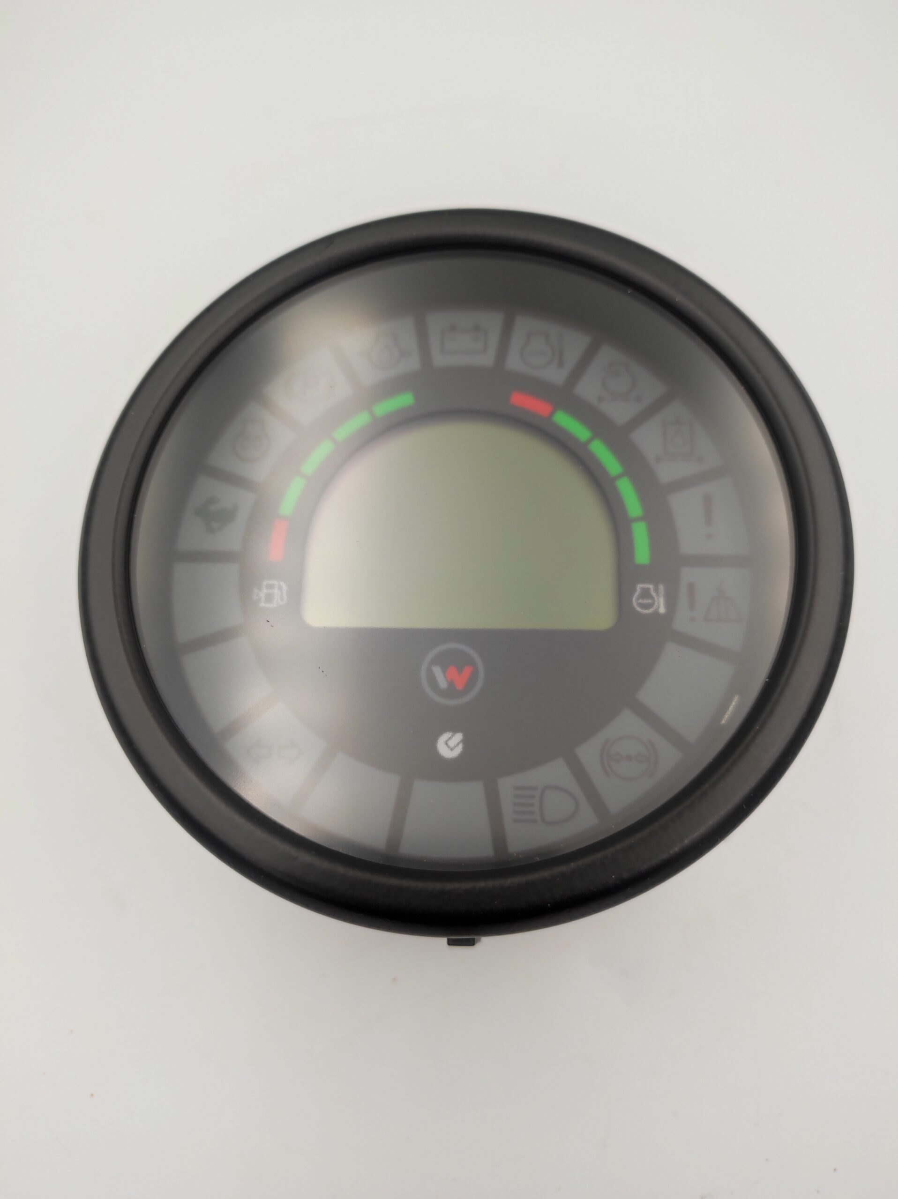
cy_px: 600
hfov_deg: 54.8
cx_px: 449
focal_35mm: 25
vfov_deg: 69.4
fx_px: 866
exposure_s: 1/130
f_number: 1.79
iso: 50
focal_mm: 4.7
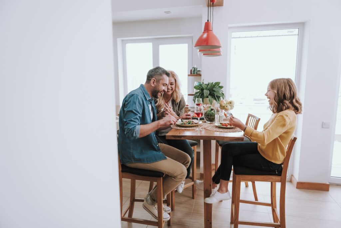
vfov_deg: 53.2
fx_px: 227
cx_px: 170
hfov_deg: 73.7
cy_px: 114
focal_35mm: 24
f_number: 2.8
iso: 640
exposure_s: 1/125
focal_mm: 24
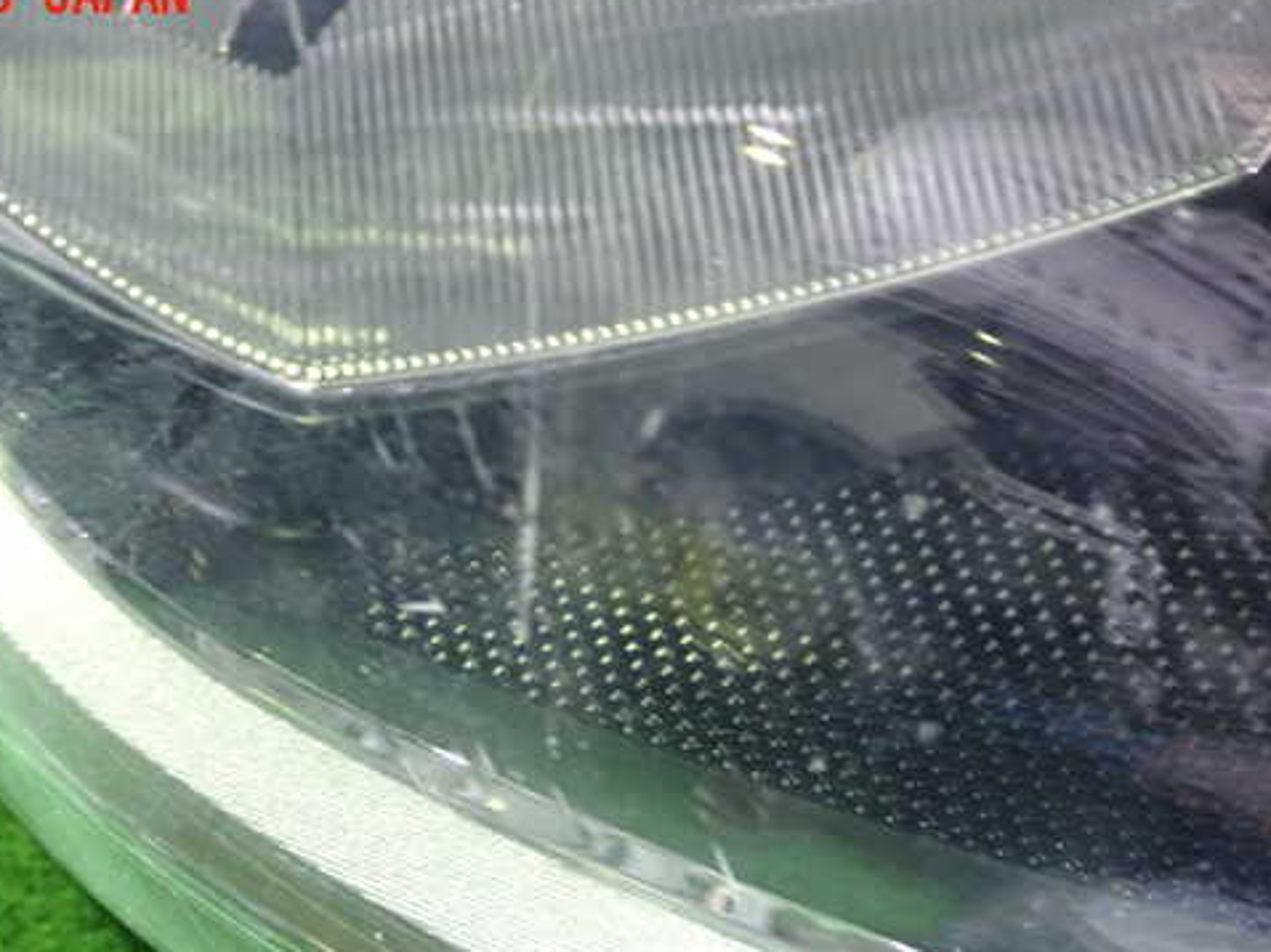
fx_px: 2165
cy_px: 561
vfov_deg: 24.8
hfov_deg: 32.6
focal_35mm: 59
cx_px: 503
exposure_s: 1/25
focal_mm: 8.4
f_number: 3.1
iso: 800
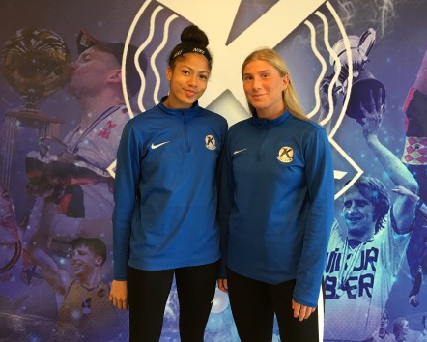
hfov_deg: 51.5
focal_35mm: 35
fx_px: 443
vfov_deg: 42.1
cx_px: 229
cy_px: 146
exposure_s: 1/17
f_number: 2.2
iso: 40
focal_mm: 4.15
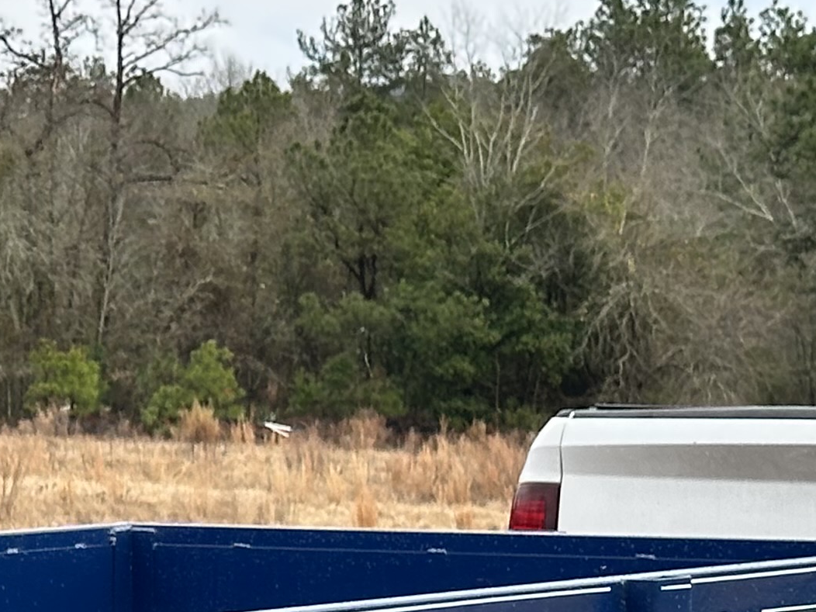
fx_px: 4337
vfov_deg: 8.0
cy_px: 792
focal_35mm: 184
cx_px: -319
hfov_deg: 10.5
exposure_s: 1/450
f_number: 1.78
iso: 64
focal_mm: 6.86
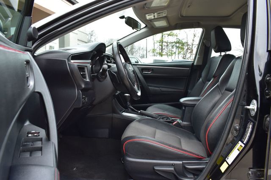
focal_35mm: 30
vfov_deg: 43.6
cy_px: 90
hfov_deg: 62.0
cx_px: 136
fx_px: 226
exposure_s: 1/60
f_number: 8
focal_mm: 20
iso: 400
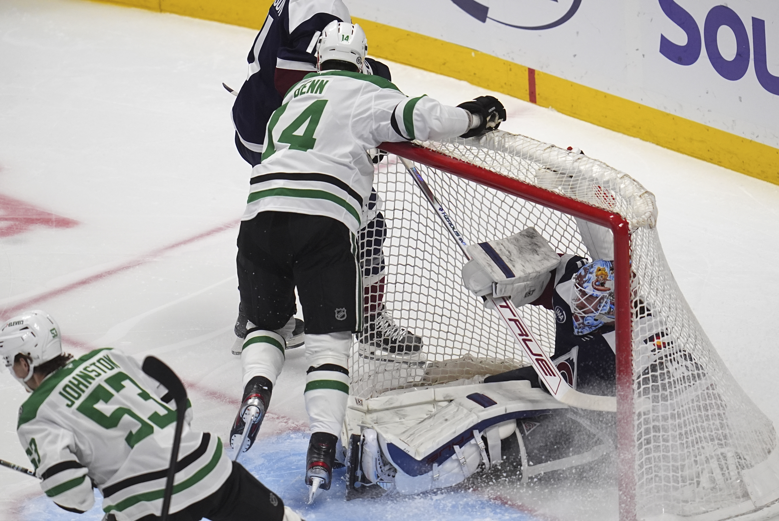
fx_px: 12995
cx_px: 390
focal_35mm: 600
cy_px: 260
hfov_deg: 3.4
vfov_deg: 2.3
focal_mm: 400
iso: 2000
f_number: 3.2
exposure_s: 1/2500
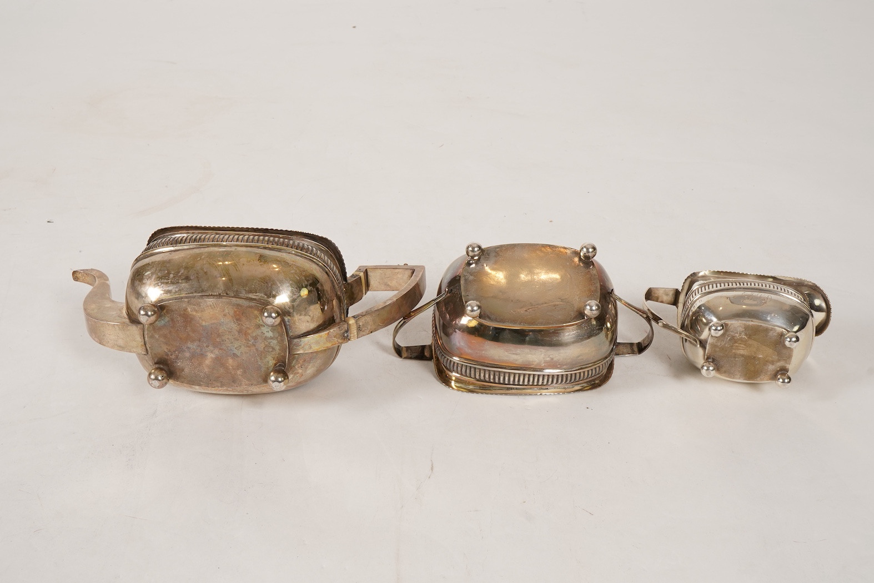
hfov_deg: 43.6
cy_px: 292
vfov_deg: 29.9
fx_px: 1093
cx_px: 437
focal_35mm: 45
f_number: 22
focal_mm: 30
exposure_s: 1/125
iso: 400
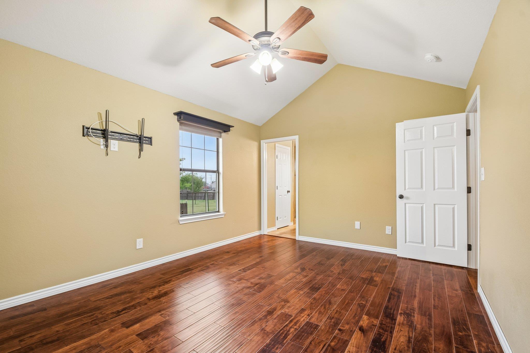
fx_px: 221
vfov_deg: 77.3
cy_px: 176
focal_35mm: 15
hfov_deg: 100.4
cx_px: 265
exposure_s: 1/4
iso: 400
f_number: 8
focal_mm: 10
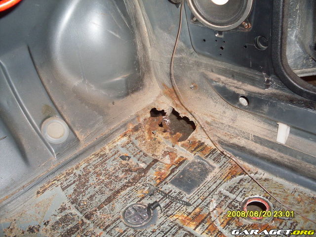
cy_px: 118
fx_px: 347
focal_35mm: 38
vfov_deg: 37.7
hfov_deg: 49.0
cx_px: 158
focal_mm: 6.3
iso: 100
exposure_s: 1/45
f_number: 2.8
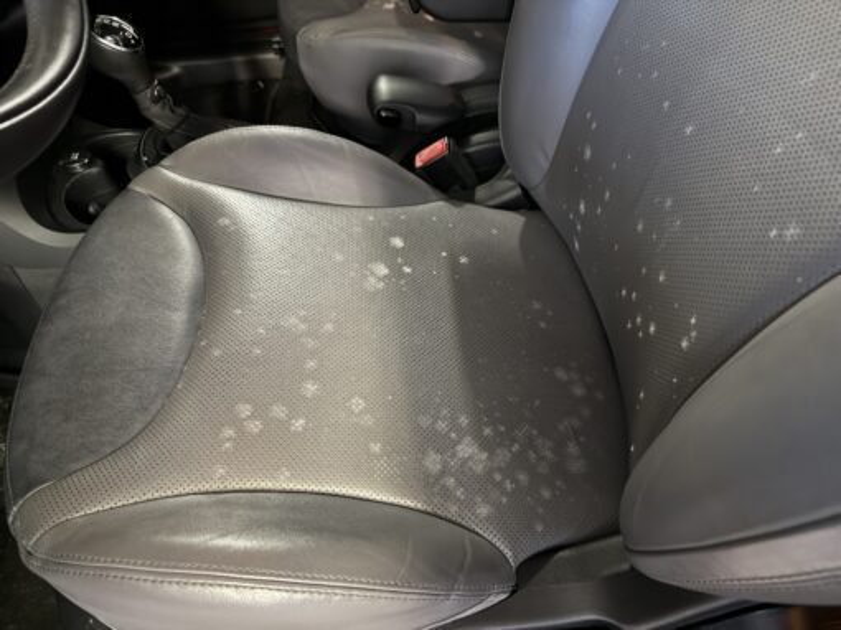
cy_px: 315
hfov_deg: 71.6
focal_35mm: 24
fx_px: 583
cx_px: 420
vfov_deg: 56.8
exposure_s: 1/9
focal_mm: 6.76
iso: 1250
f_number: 1.78
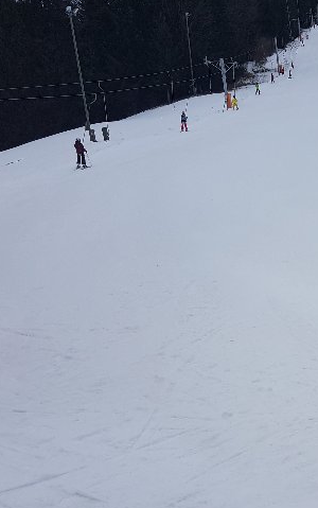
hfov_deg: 25.6
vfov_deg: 43.4
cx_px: 366
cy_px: 290
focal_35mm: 46
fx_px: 637
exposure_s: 1/1644
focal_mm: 4.2
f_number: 1.7
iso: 40
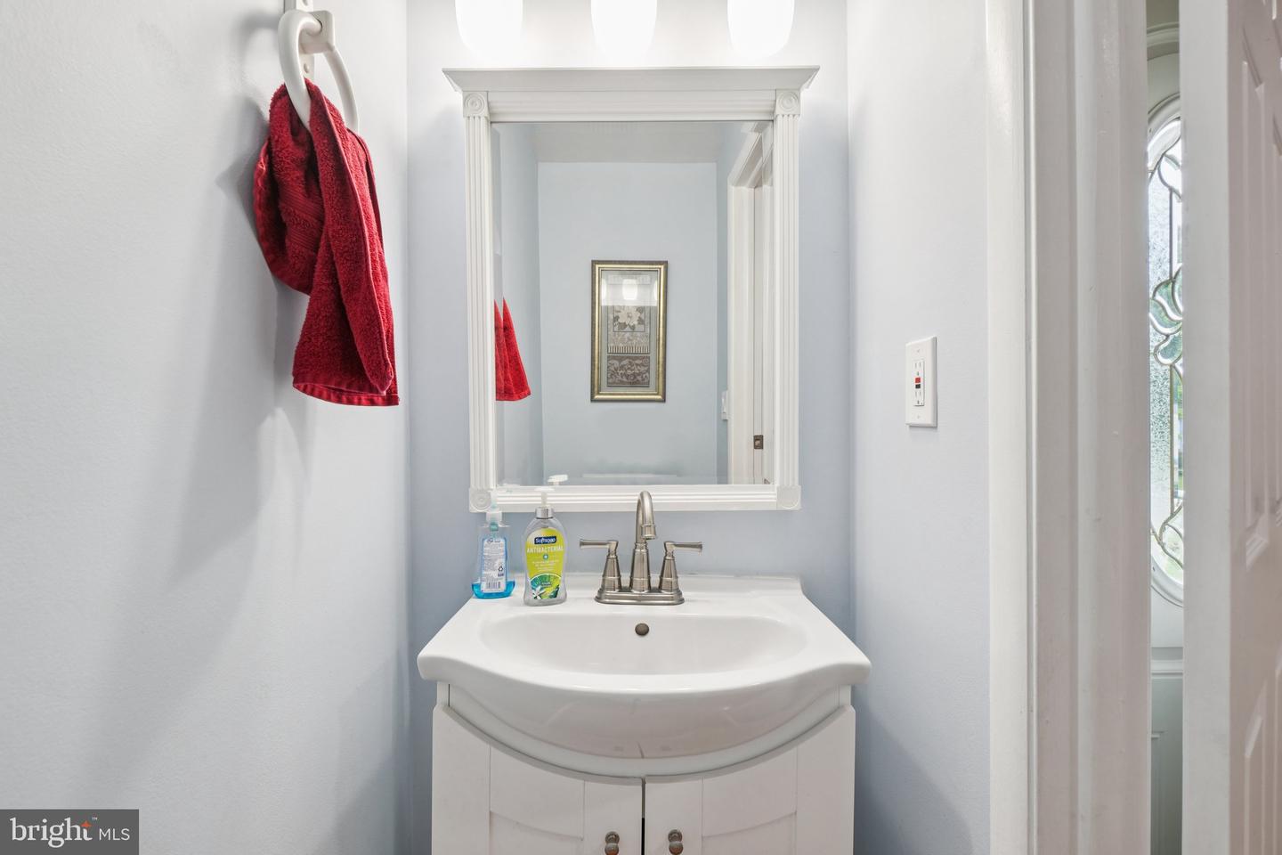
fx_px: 534
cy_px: 428
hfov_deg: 100.4
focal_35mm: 15
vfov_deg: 77.3
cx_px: 641
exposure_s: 1/6
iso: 100
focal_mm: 10
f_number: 7.1
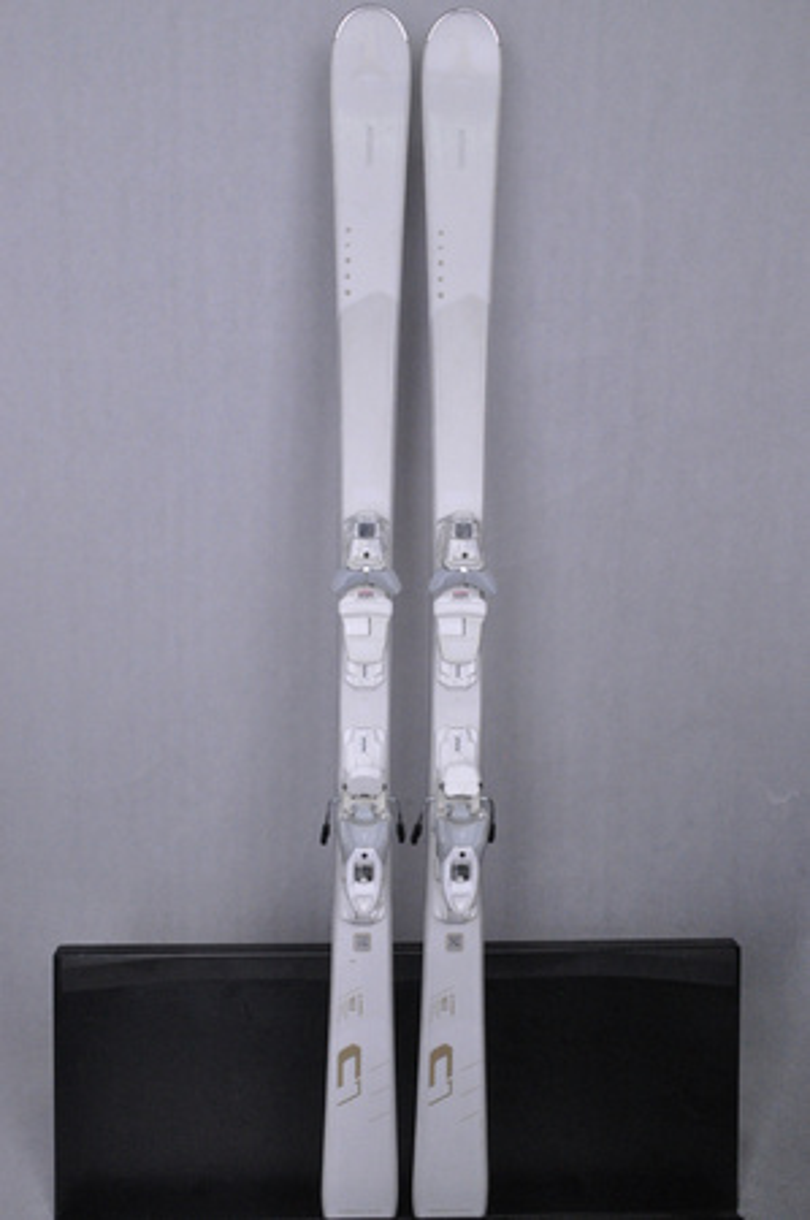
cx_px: 405
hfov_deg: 36.8
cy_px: 610
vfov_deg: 53.2
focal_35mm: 36
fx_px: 1218
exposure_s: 1/125
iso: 3200
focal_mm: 24
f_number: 11
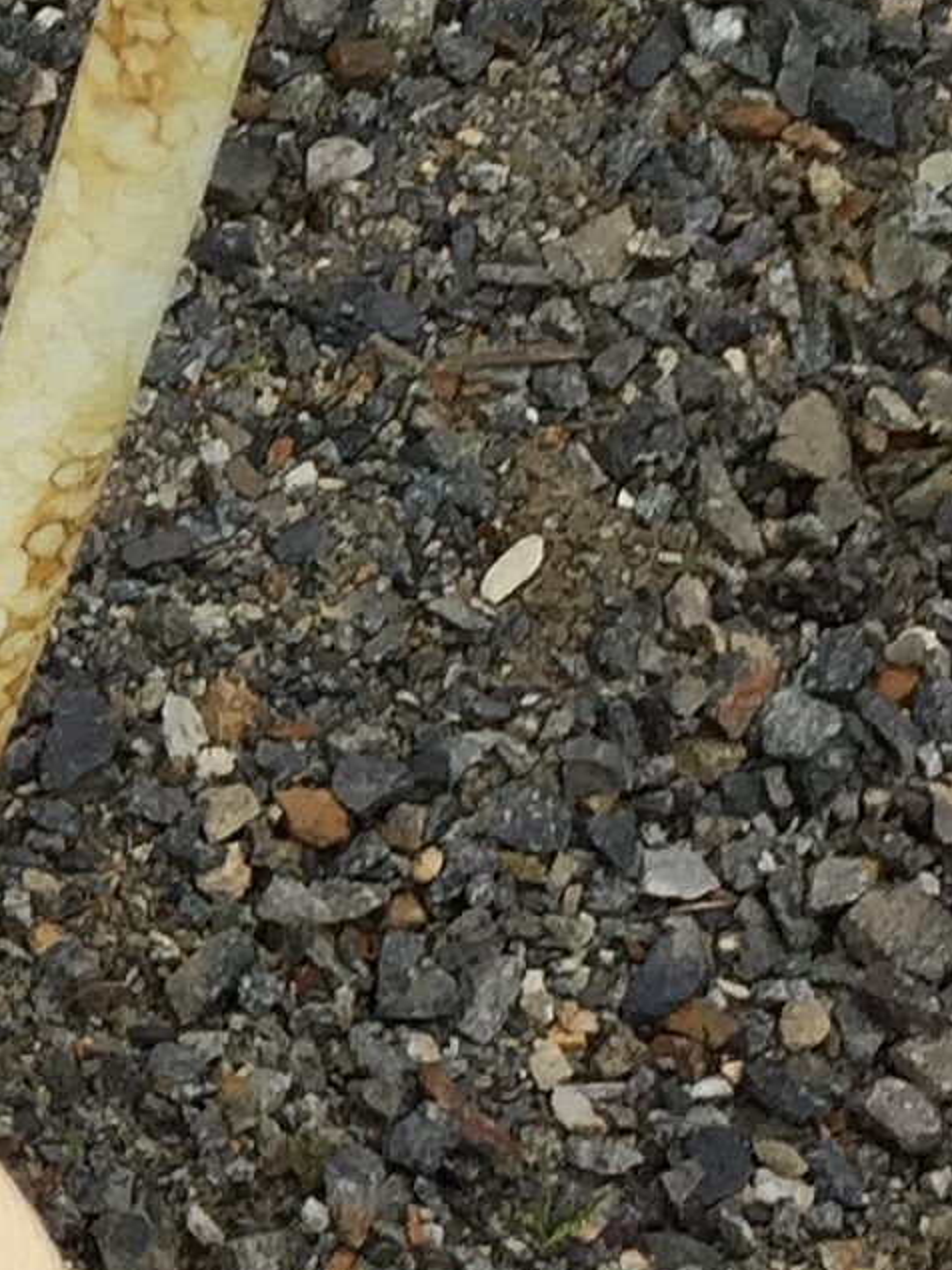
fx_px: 5466
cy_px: 1044
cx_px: -1010
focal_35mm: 149
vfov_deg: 13.2
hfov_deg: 9.3
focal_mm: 4.15
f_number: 2.2
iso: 50
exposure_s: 1/100
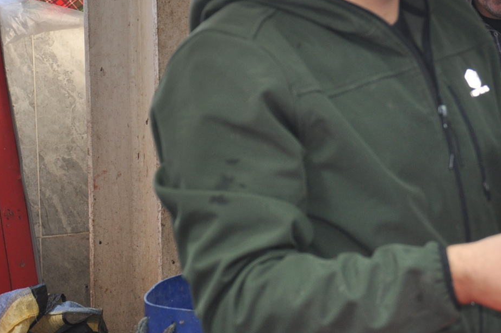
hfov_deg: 12.9
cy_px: 111
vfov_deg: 8.7
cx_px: 504
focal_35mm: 157
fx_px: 2185
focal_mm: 45
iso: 200
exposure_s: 1/200
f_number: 5.6
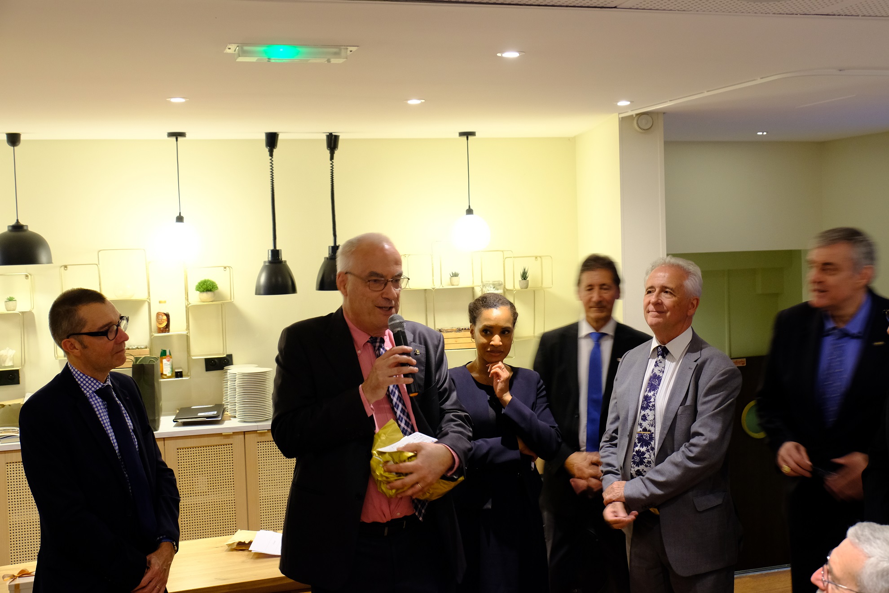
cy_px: 296
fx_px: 1037
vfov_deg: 31.9
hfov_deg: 46.4
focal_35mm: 42
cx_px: 444
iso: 1600
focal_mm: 27.9
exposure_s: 1/10
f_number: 5.6
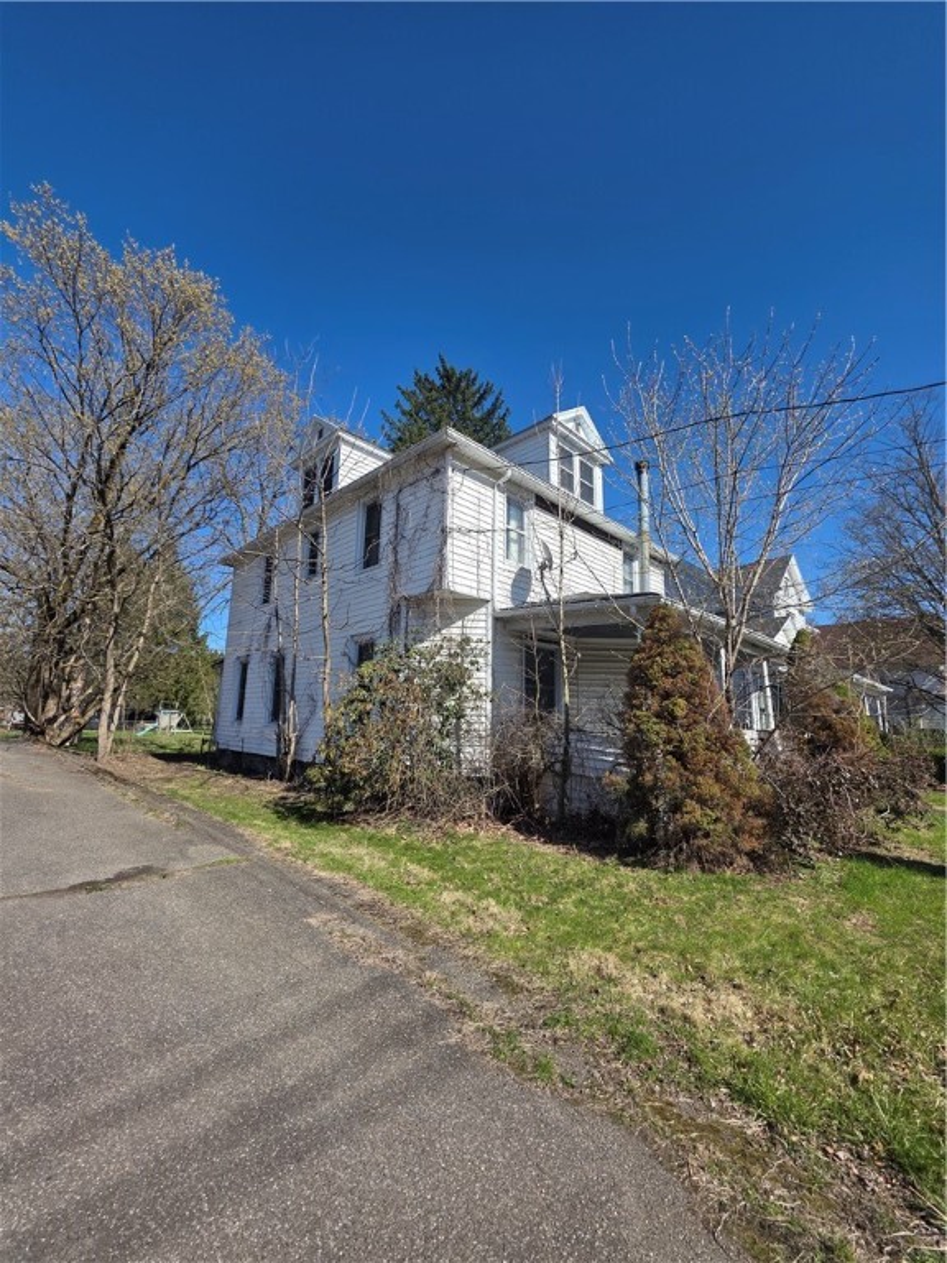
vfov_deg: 106.2
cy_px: 632
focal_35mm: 13
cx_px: 474
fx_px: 474
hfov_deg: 89.9
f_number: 1.9
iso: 40
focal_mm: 2.2
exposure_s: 1/1951
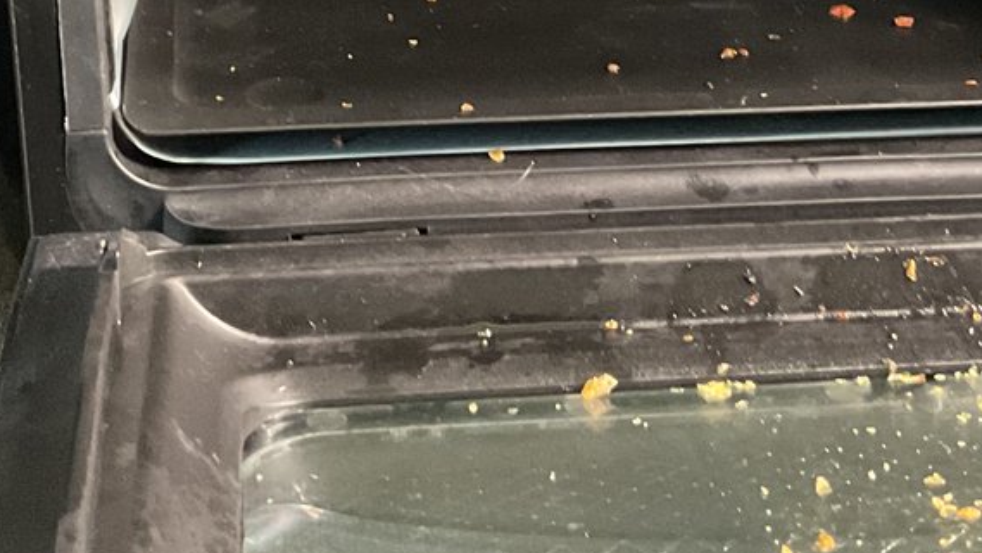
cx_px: 467
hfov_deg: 25.3
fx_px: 2187
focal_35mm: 84
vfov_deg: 13.4
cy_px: -321
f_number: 1.8
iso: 500
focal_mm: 3
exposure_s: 1/30
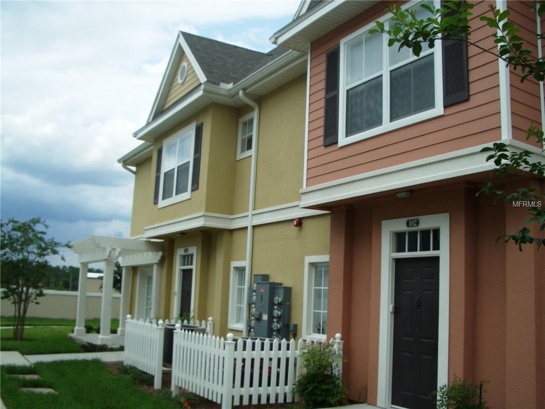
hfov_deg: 52.6
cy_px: 204
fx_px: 551
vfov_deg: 40.7
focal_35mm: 35
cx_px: 272
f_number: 4.3
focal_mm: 5.8
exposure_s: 1/800
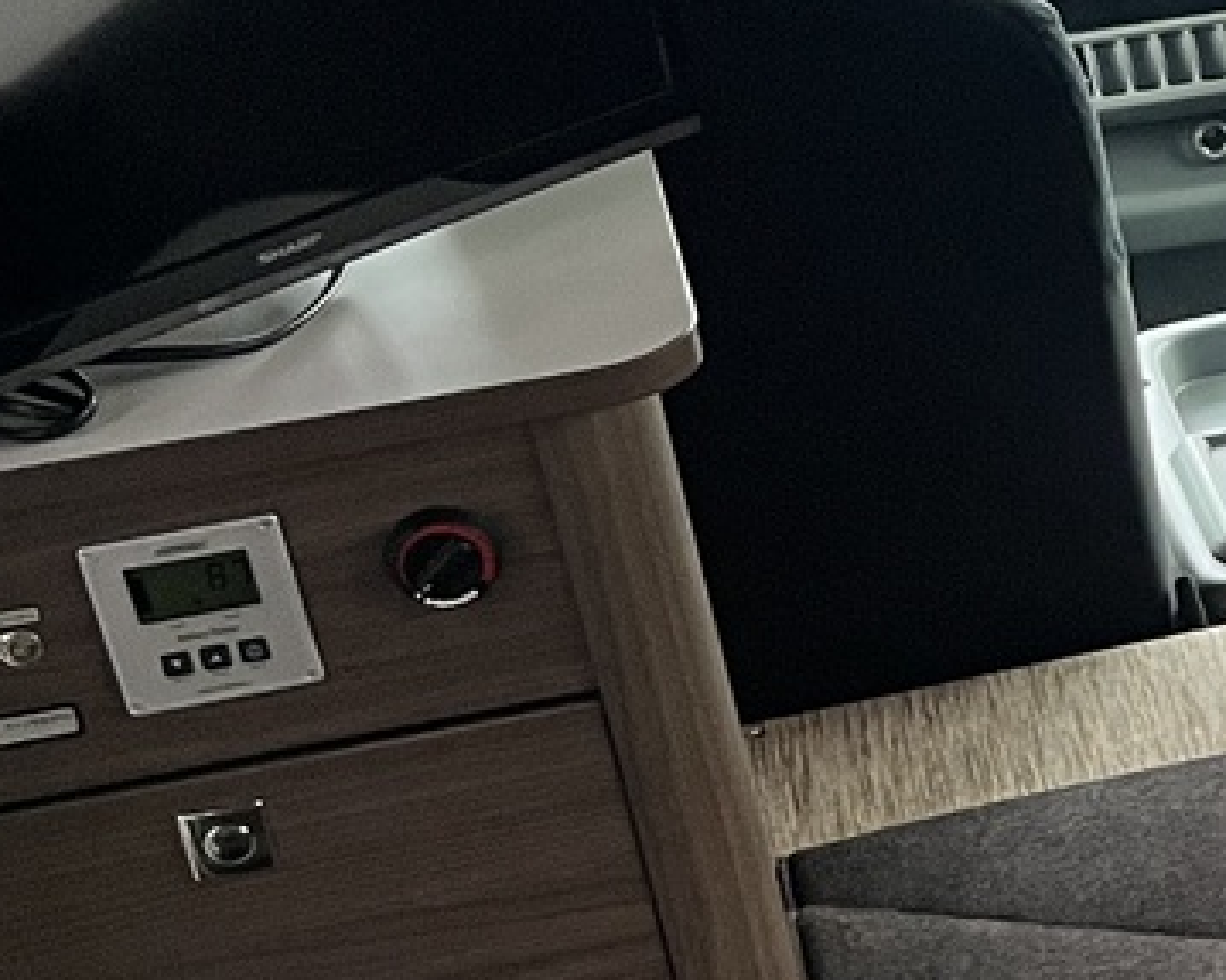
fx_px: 4099
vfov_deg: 13.6
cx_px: 2356
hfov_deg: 14.5
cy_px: 813
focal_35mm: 113
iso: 125
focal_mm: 5.1
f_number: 1.6
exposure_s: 1/90
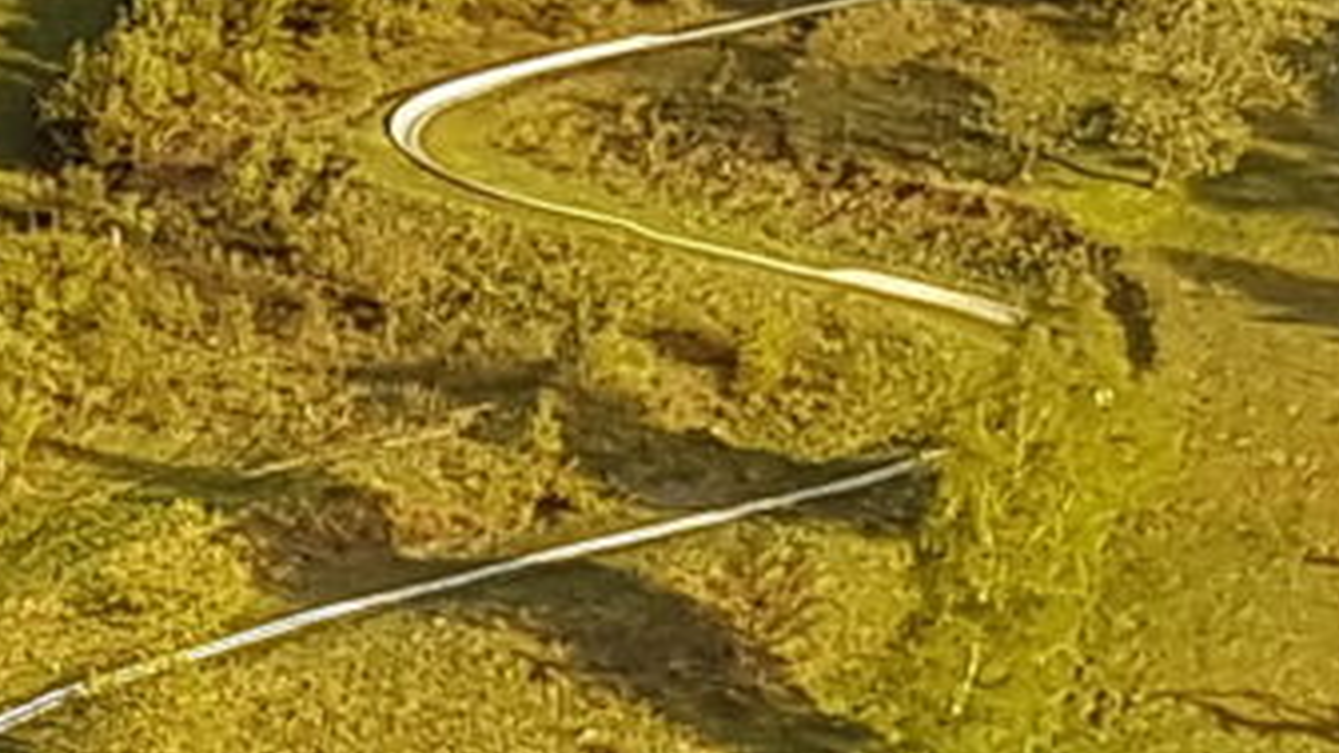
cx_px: -3252
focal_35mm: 216
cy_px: 1582
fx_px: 7669
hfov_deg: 7.9
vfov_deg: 5.5
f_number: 1.7
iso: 40
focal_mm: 4.2
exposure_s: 1/492
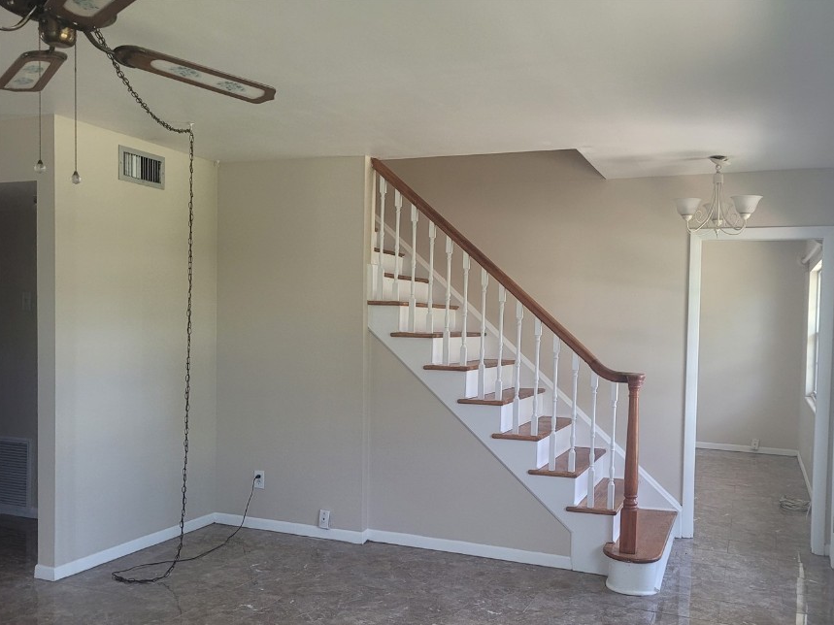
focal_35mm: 31
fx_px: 747
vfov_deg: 45.2
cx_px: 491
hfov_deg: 58.0
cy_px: 369
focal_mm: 5.4
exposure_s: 1/120
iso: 160
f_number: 1.8
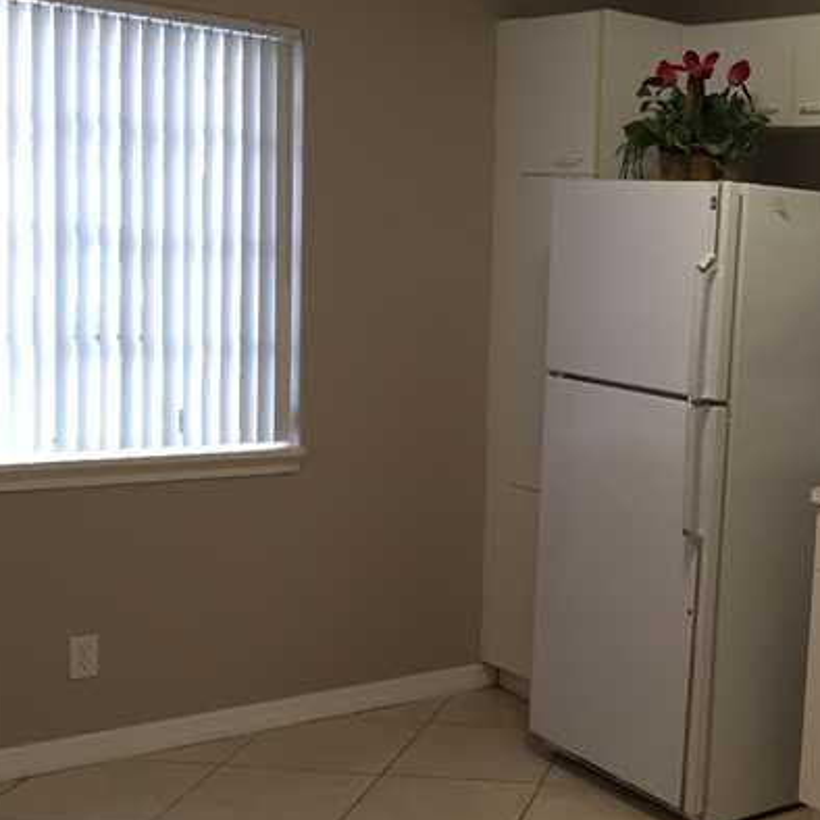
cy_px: 437
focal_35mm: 52
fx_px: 1394
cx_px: 816
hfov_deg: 30.5
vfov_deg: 32.8
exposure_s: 1/30
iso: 80
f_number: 2.2
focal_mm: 4.15
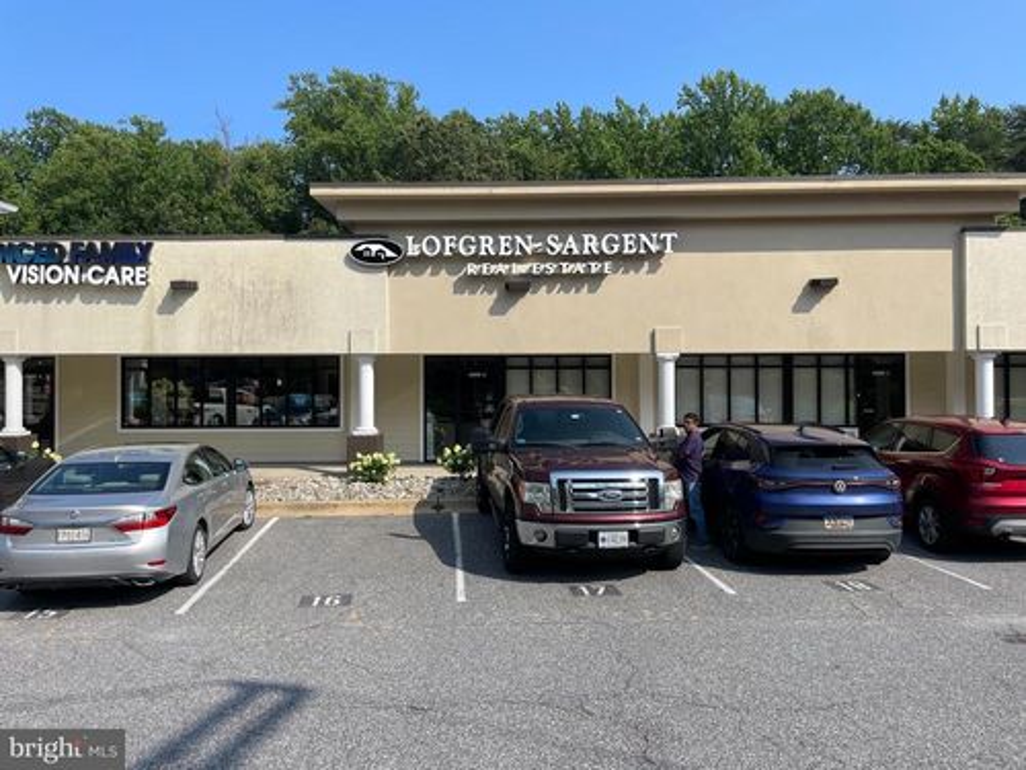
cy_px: 385
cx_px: 513
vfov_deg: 53.1
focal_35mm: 26
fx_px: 771
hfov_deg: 67.3
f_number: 1.6
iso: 32
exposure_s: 1/3610
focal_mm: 4.2
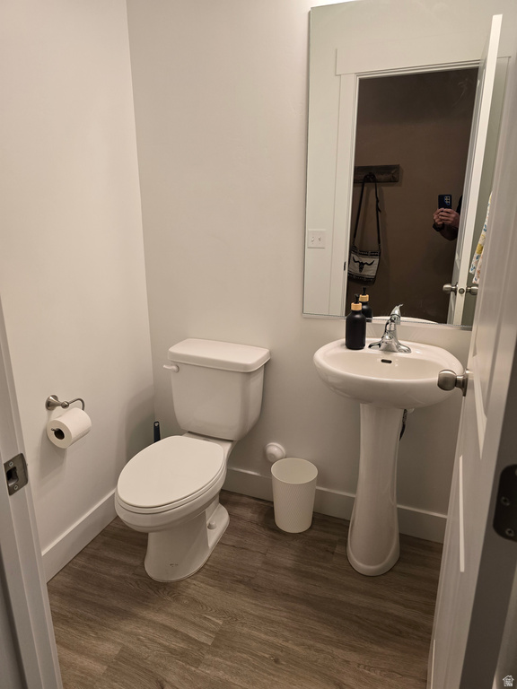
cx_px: 258
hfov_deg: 58.9
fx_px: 458
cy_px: 344
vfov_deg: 73.9
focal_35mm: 23
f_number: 1.7
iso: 125
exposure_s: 1/120
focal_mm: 6.3
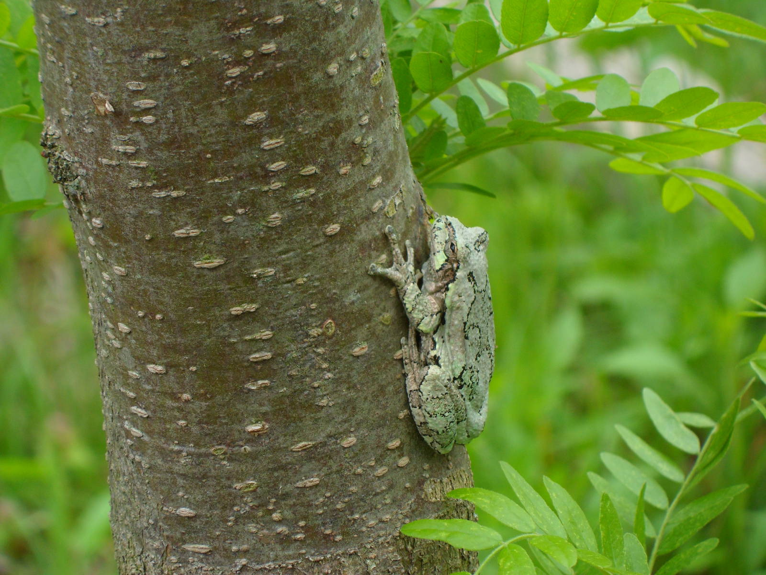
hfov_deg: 7.3
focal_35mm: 270
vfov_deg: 5.5
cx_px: 383
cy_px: 288
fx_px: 5975
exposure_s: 1/60
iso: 80
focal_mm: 46.8
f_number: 5.9
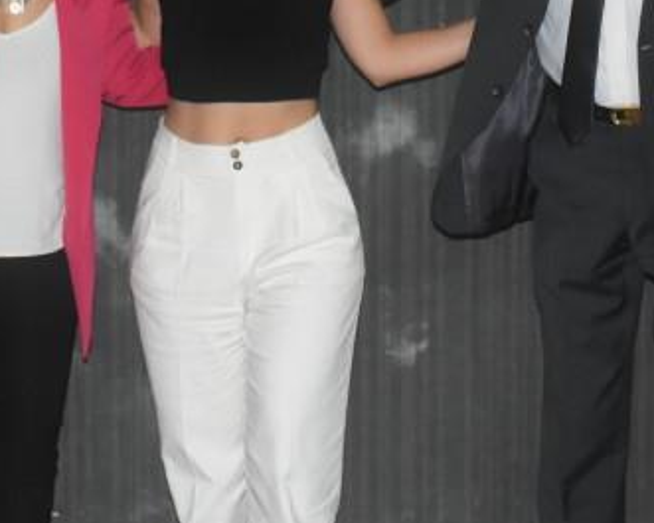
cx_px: 464
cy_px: 216
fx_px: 3543
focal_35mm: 183
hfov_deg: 10.5
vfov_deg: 8.5
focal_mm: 42
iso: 3200
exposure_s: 1/60
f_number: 7.1
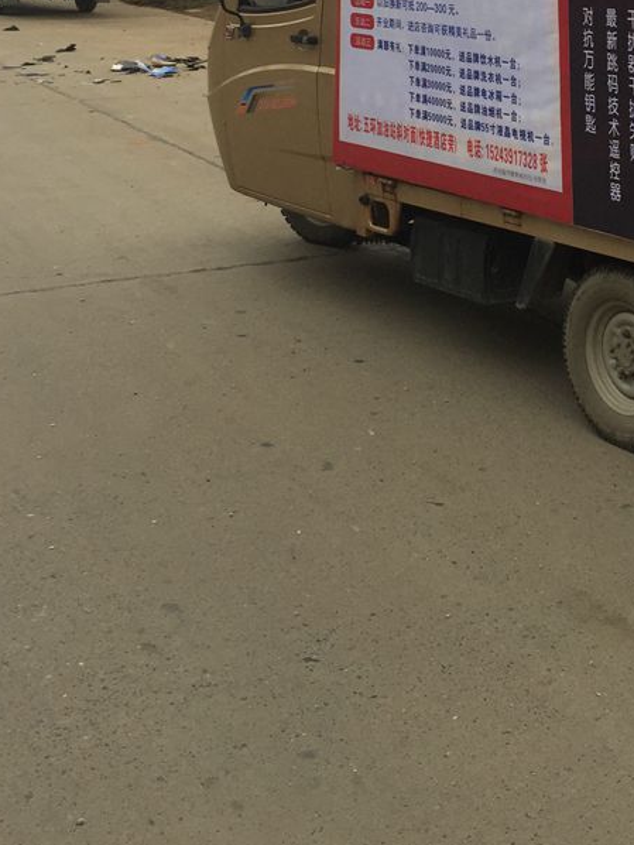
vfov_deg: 29.4
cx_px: 561
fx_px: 1537
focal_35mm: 63
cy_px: 78
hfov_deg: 22.8
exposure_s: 1/338
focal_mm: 4.15
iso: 32
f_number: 2.2
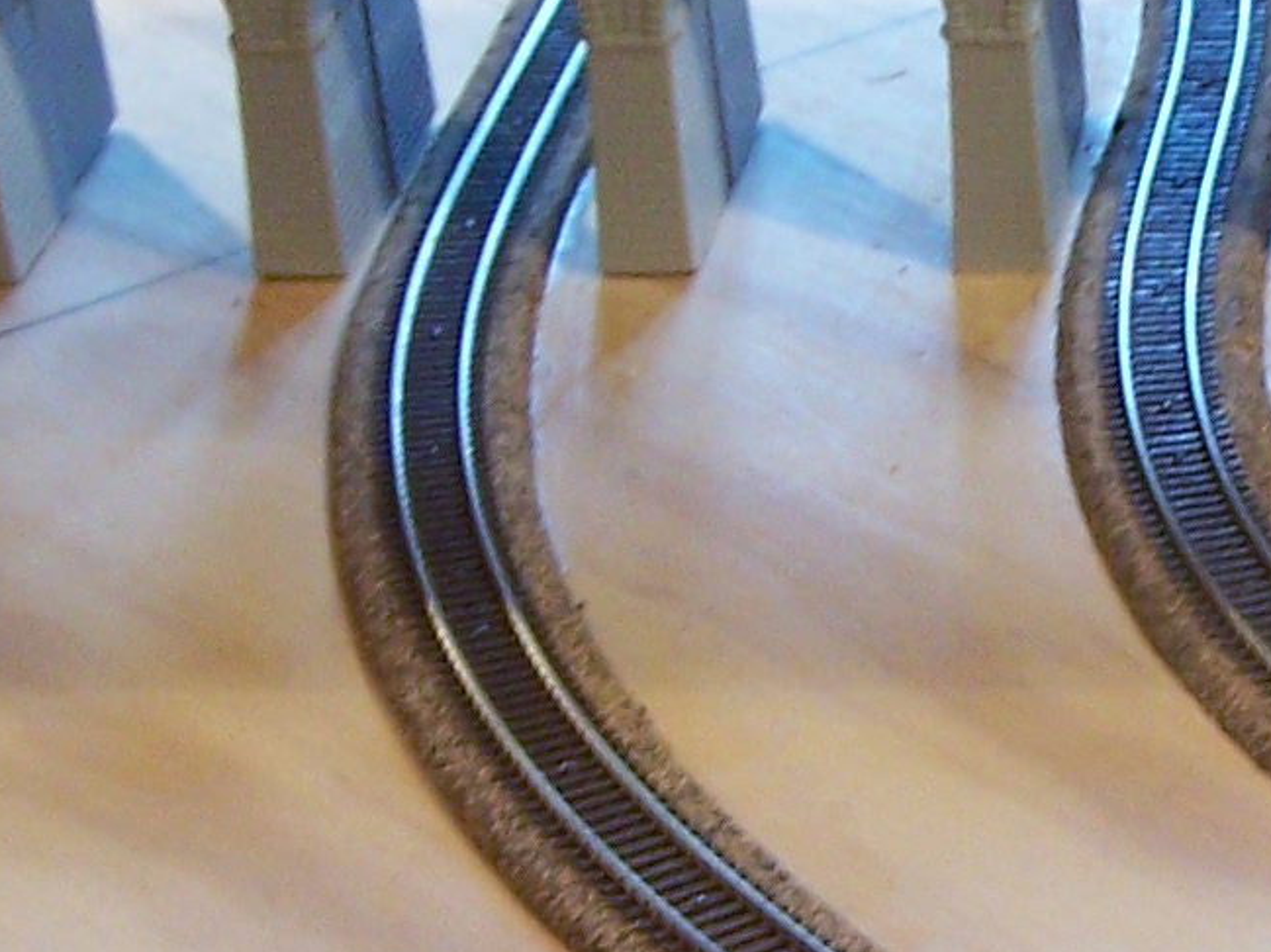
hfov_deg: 14.3
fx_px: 4954
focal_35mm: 135
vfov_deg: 10.9
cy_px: 803
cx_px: 1359
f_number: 2.8
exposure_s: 1/20
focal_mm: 6.3
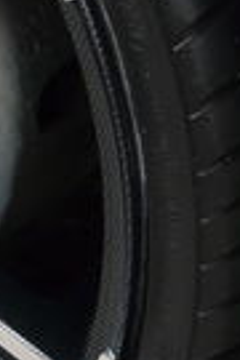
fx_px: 5240
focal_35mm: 524
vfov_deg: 3.9
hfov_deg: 2.6
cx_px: -277
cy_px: 5
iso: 100
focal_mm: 17.5
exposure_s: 1/200
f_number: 4
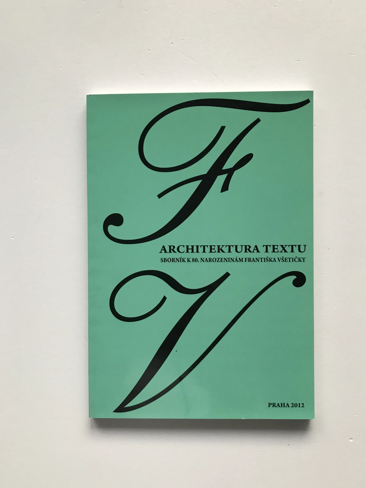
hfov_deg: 46.8
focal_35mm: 30
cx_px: 183
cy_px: 253
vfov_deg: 59.9
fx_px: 423
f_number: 1.8
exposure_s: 1/24
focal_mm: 3.99
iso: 32
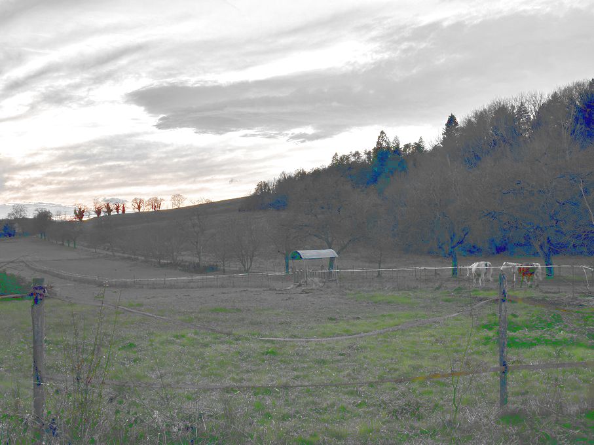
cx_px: 297
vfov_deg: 30.3
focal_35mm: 48
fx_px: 824
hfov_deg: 39.7
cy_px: 222
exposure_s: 1/275
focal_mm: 6.86
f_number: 1.78
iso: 64
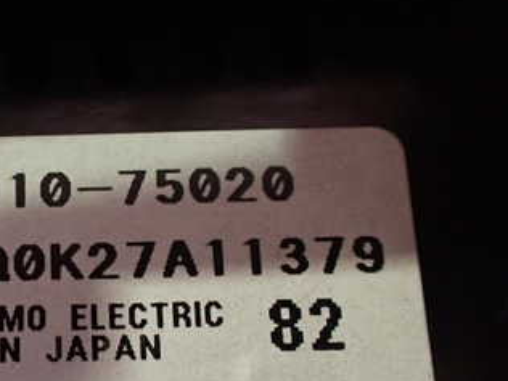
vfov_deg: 25.5
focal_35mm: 57
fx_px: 836
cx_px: 58
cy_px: 248
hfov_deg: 32.2
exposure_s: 1/30
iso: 800
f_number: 2.3
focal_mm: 5.4
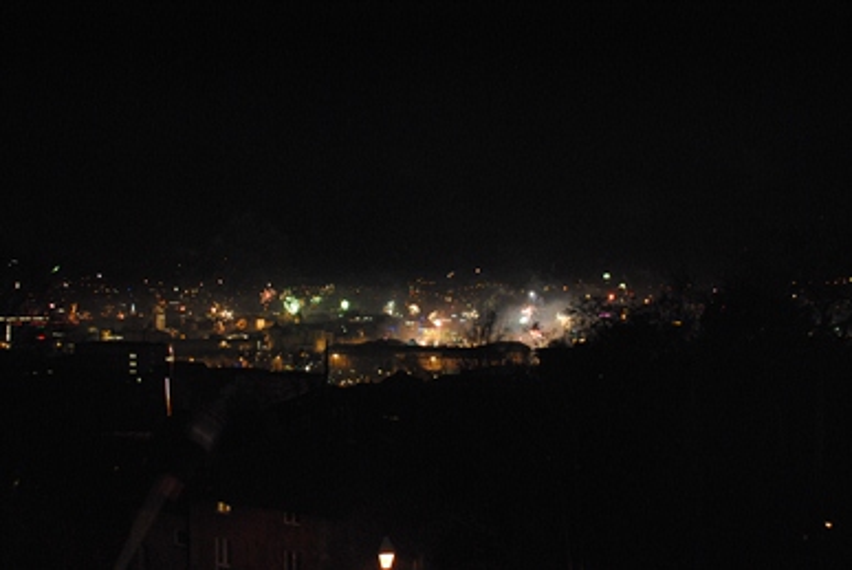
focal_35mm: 27
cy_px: 285
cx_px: 426
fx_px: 640
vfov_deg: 48.0
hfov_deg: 67.3
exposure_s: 1/10
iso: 1600
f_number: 3.5
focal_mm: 18
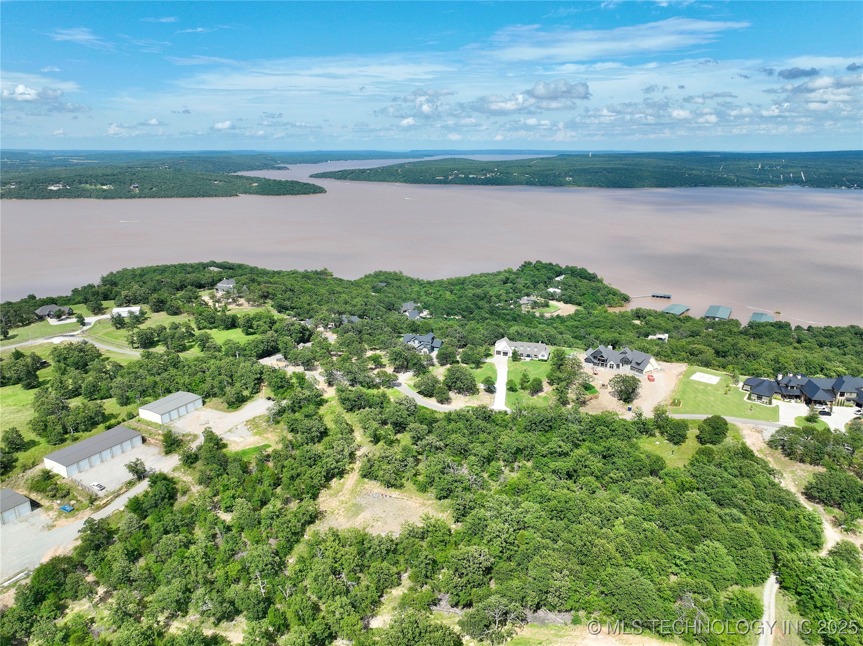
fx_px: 598
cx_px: 432
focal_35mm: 24
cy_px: 323
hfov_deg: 71.6
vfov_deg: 56.8
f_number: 2.8
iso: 100
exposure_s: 1/1600
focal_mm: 12.29
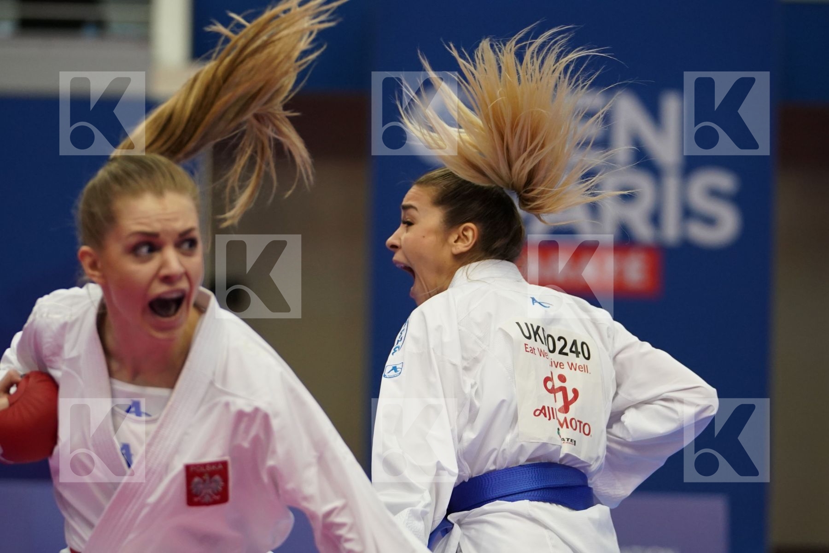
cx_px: 414
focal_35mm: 190
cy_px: 276
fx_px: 4375
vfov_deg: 7.2
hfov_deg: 10.8
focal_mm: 127
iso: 2000
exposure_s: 1/1000
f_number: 2.8
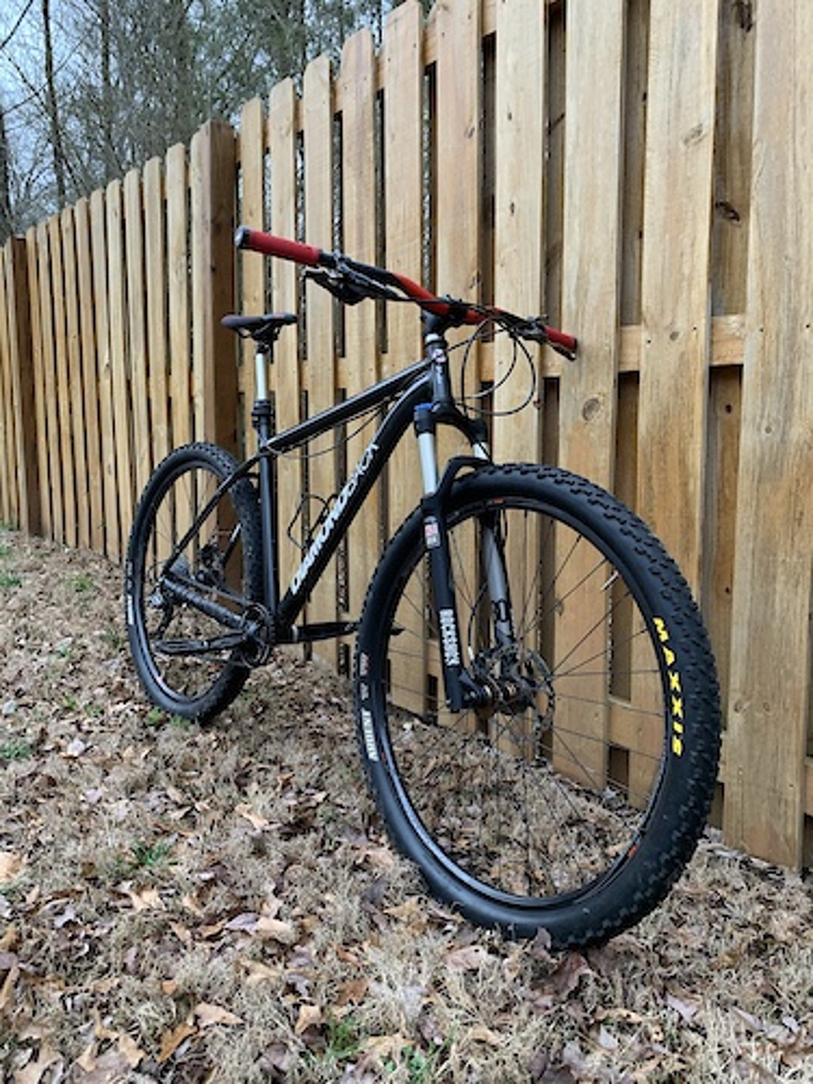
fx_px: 814
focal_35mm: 26
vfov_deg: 67.3
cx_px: 406
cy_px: 542
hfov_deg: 53.1
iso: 125
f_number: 1.8
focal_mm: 4.25
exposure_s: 1/60
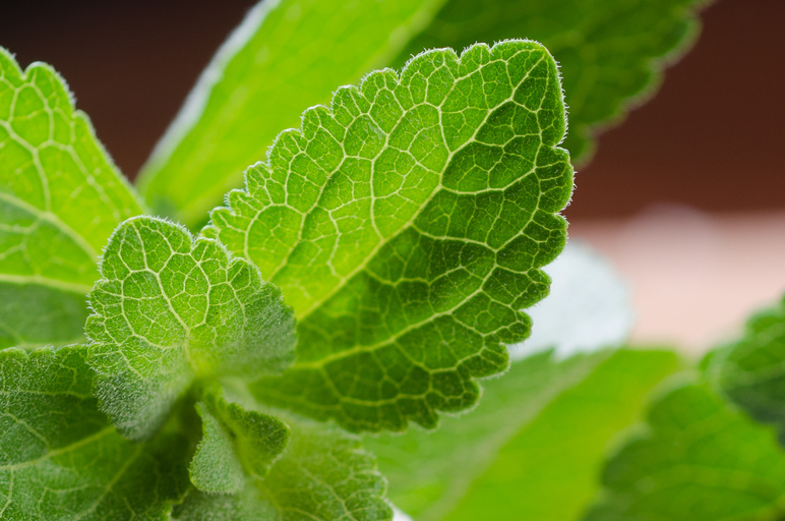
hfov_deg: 6.3
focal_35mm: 329
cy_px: 396
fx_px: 7162
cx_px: 288
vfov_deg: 4.2
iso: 100
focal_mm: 100
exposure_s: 1/60
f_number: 5.6
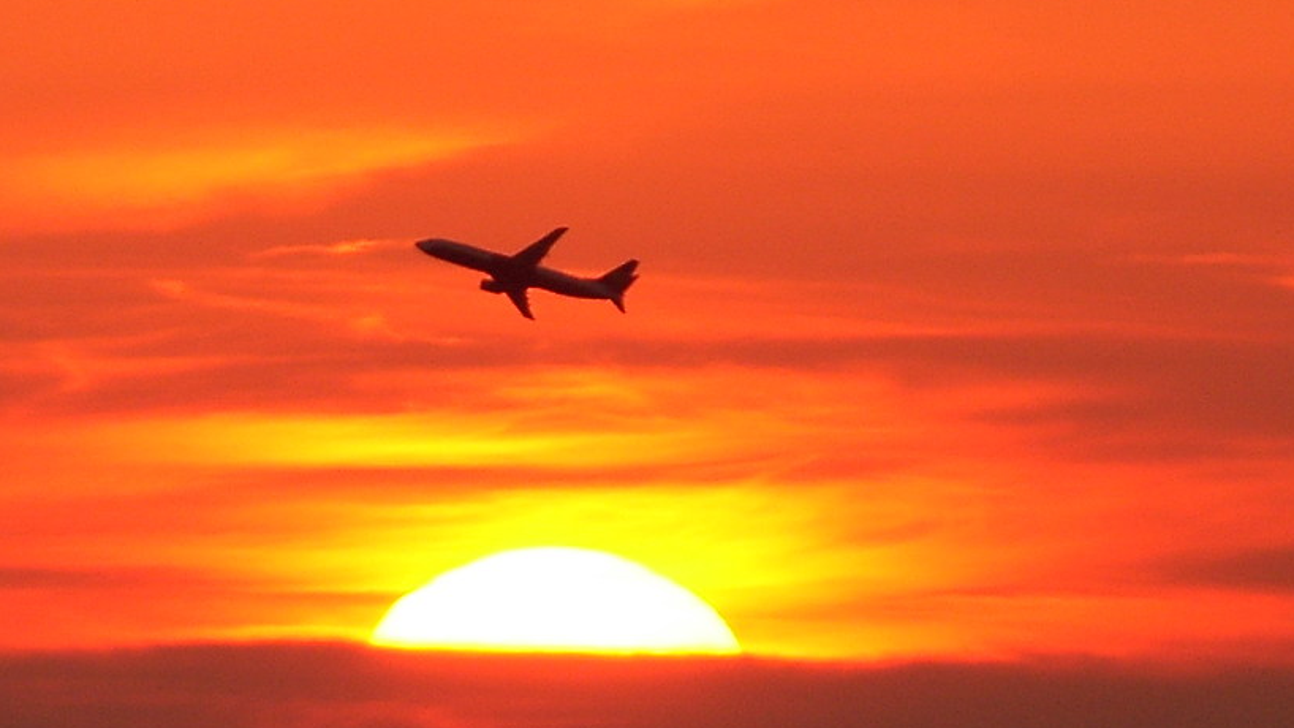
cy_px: 426
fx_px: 46078
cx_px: 503
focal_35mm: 1343
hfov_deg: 1.6
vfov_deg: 0.9
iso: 50
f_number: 4.6
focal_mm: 104.7
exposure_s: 1/250
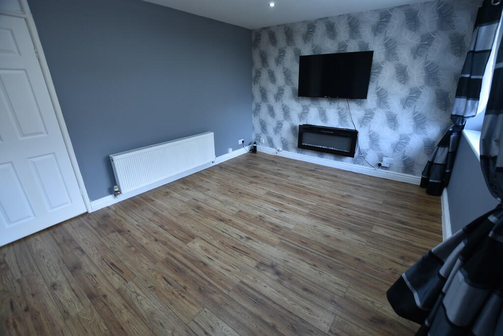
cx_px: 252
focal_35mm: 15
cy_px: 168
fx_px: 210
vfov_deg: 77.3
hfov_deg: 100.4
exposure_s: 1/13
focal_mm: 10
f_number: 3.5
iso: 100
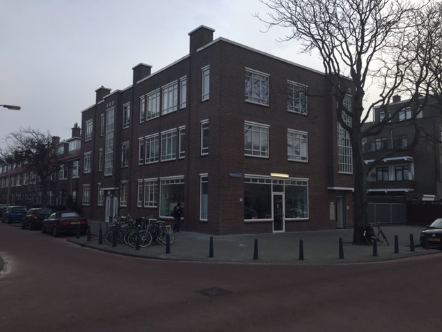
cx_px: 221
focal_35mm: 29
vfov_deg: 48.2
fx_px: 370
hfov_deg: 61.7
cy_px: 166
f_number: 2.2
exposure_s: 1/791
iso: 32
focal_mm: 4.15
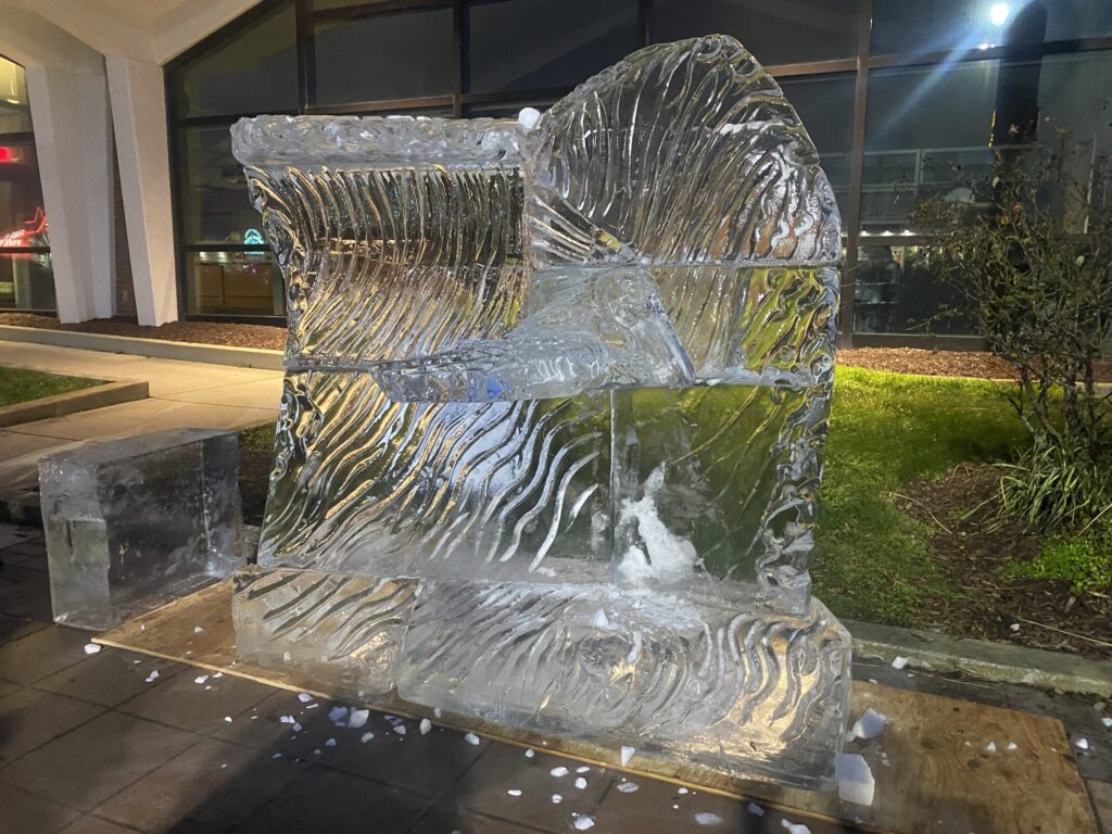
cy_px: 417
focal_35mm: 26
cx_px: 556
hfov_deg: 67.3
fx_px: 835
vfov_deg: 53.1
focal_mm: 4.25
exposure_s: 1/30
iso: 640
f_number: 1.8
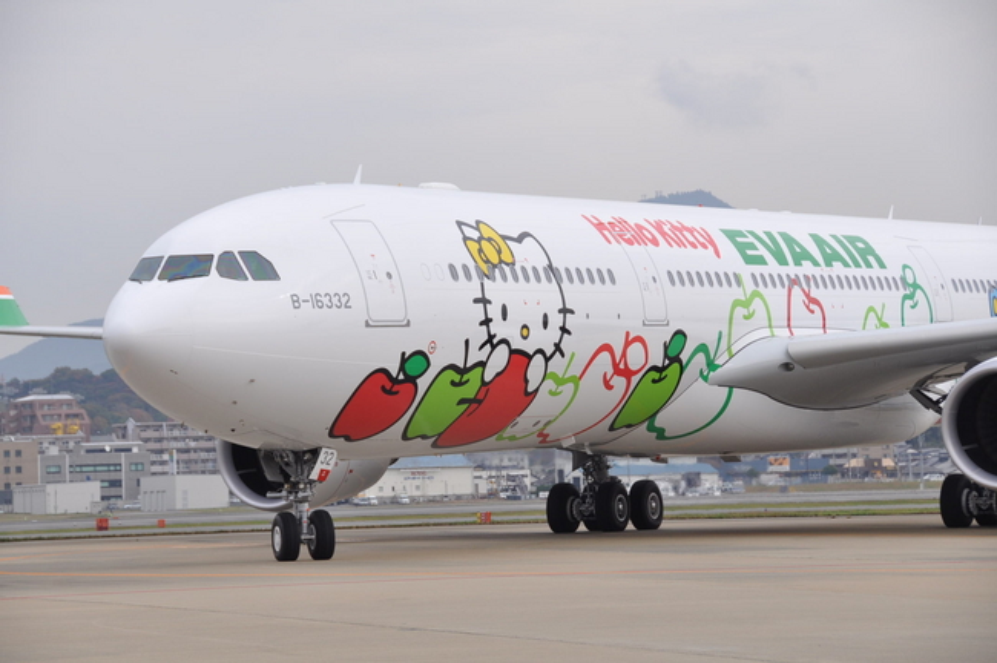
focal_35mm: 142
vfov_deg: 9.6
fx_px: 3942
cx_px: 498
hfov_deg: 14.4
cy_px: 332
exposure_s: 1/800
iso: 400
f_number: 7.1
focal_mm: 95
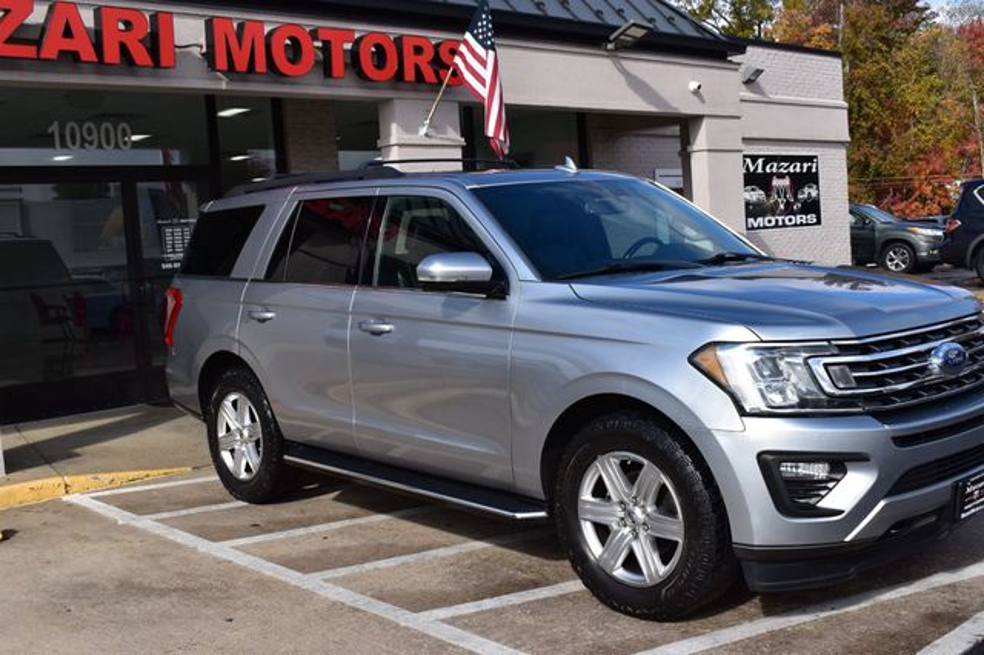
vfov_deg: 33.0
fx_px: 1106
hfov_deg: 47.9
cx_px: 492
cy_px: 328
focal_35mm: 40
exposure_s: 1/500
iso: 360
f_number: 11
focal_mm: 27
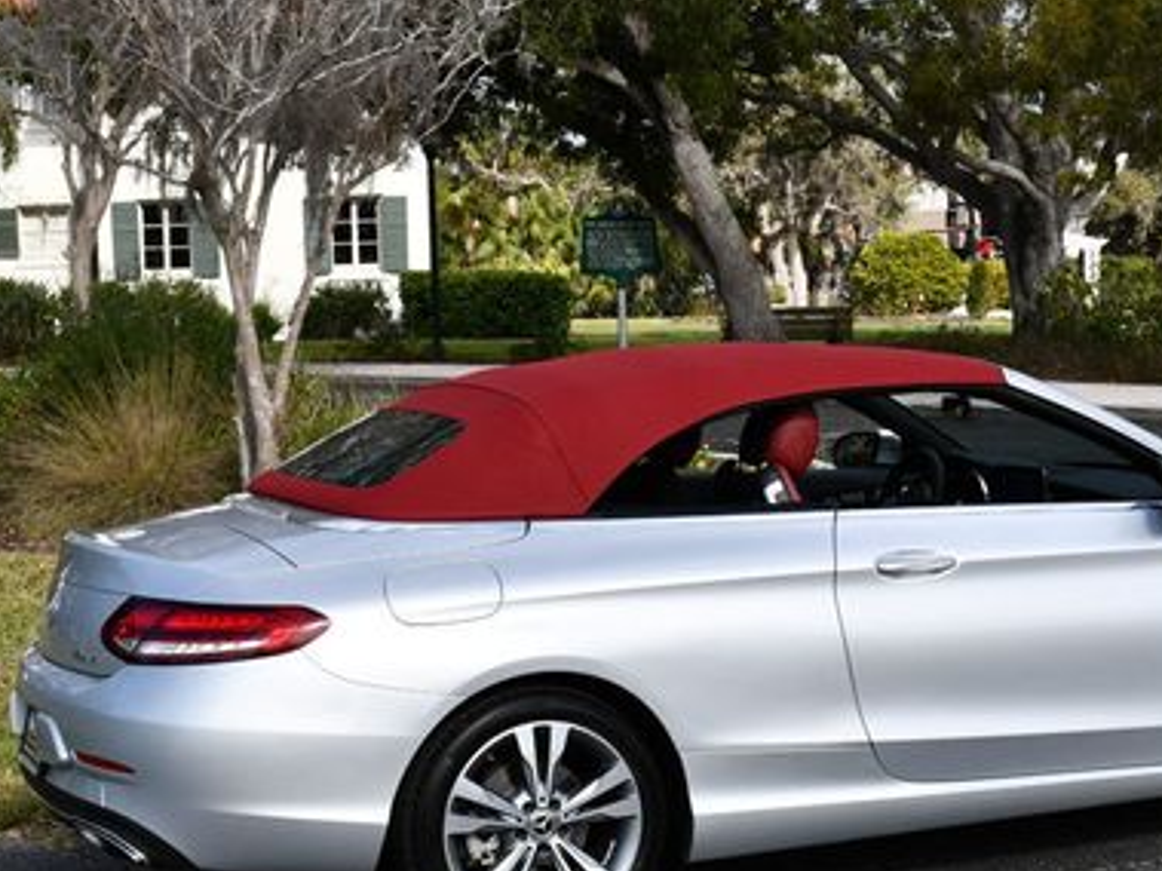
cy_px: 386
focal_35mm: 78
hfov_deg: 24.9
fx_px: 2617
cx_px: 763
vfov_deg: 18.9
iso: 100
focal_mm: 24
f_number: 8
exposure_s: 1/250
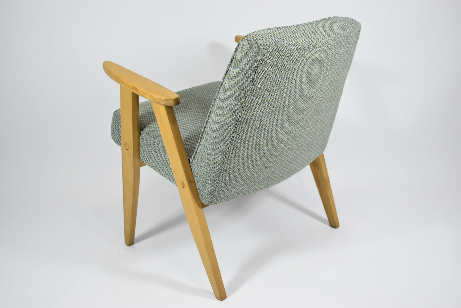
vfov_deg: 29.9
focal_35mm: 45
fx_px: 577
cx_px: 230
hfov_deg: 43.6
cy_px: 154
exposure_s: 1/125
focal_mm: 30
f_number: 4.2
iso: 1100
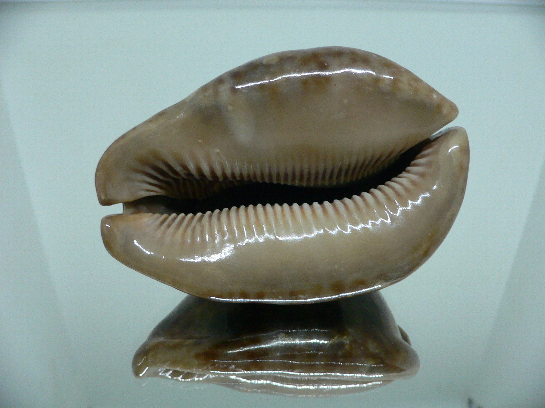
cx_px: 272
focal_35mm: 35
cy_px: 204
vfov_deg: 40.7
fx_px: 551
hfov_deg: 52.6
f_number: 2.8
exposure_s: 1/40
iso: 200
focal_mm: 4.6
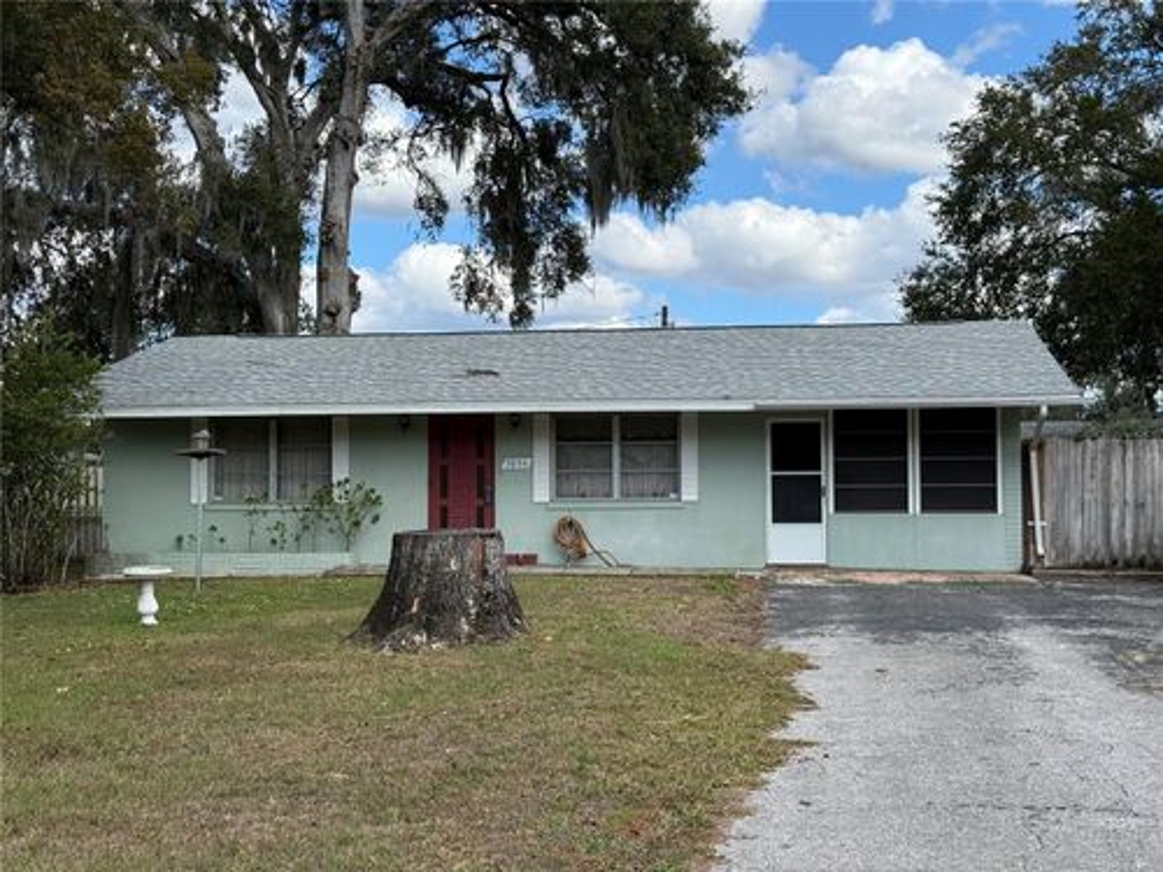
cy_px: 436
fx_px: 1613
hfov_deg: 39.7
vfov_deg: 30.3
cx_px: 582
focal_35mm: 48
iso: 64
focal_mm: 6.76
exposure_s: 1/3226
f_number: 1.78
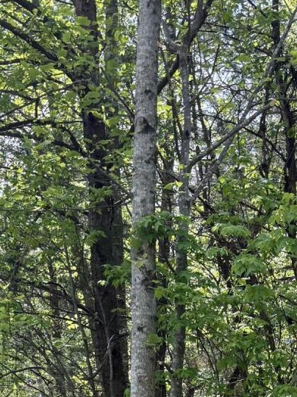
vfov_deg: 19.7
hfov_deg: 16.4
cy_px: 558
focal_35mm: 89
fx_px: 1019
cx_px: 254
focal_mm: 6.76
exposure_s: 1/840
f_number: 1.78
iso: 100
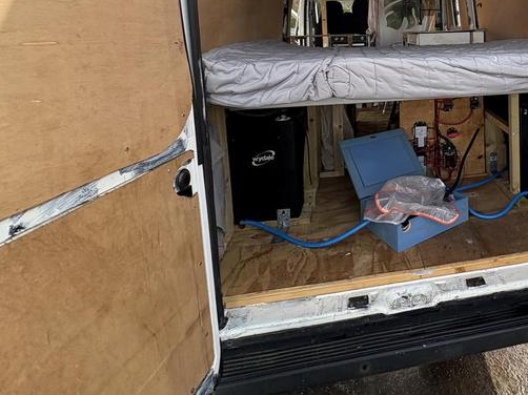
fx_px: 381
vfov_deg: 50.2
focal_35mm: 25
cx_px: 429
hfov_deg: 62.9
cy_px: 58
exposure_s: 1/299
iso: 64
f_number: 2.2
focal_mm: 2.22
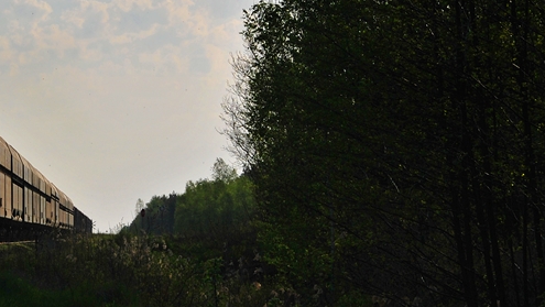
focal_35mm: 169
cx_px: 53
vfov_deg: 7.2
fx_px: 2443
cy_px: 90
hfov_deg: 12.6
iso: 100
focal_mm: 52
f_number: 11
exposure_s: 1/500
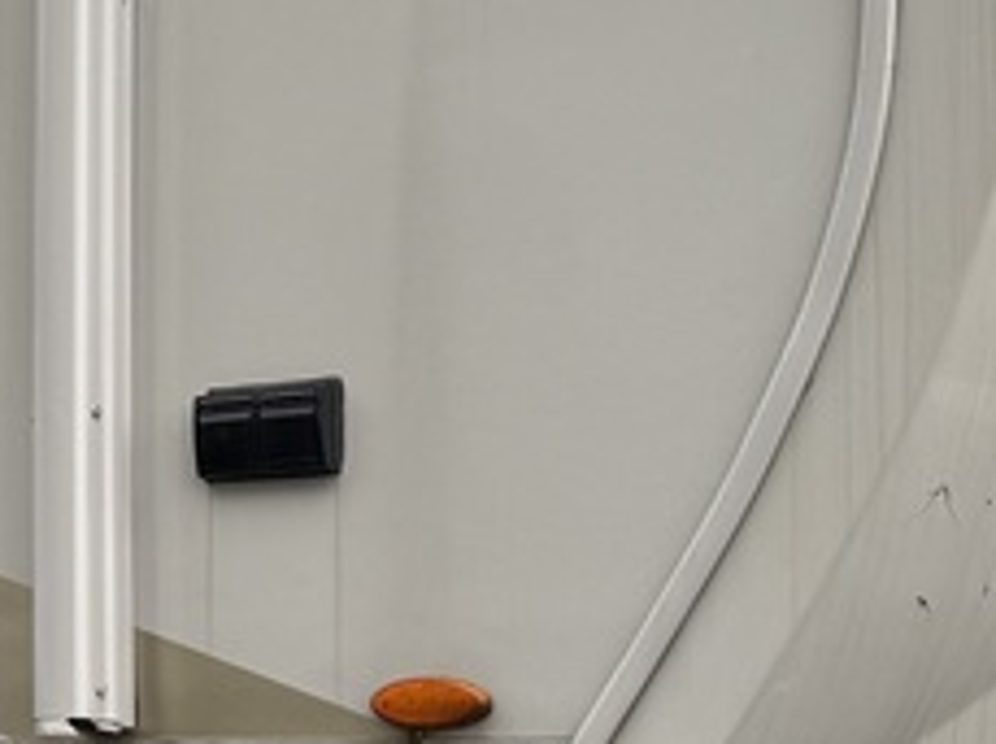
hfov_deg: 16.6
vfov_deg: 14.1
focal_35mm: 105
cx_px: -605
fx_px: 3016
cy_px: 344
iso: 100
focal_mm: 6.76
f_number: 1.78
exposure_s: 1/584
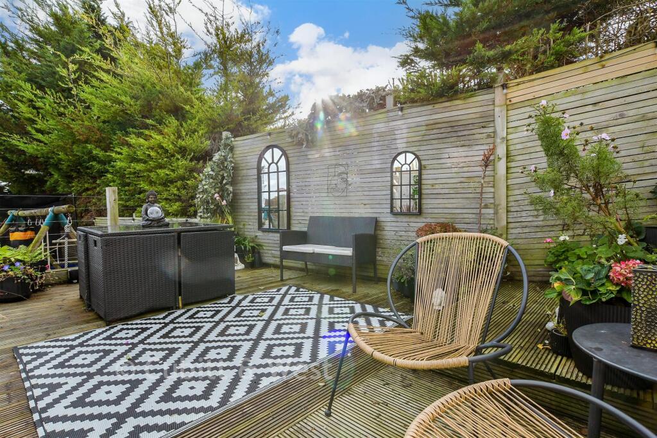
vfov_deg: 67.4
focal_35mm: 18
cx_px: 328
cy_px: 219
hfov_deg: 90.0
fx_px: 329
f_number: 8
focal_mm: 12
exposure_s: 1/200
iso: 200
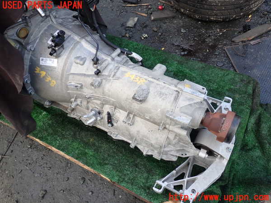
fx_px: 235
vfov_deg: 46.8
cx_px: 136
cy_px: 102
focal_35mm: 30
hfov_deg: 60.0
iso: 100
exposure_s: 1/80
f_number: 2.3
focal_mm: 5.4
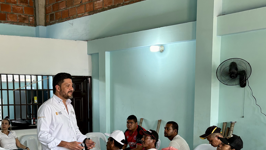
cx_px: 89
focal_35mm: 52
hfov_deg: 39.4
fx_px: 367
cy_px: 147
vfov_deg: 22.3
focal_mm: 5.96
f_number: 1.6
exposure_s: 1/120
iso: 100
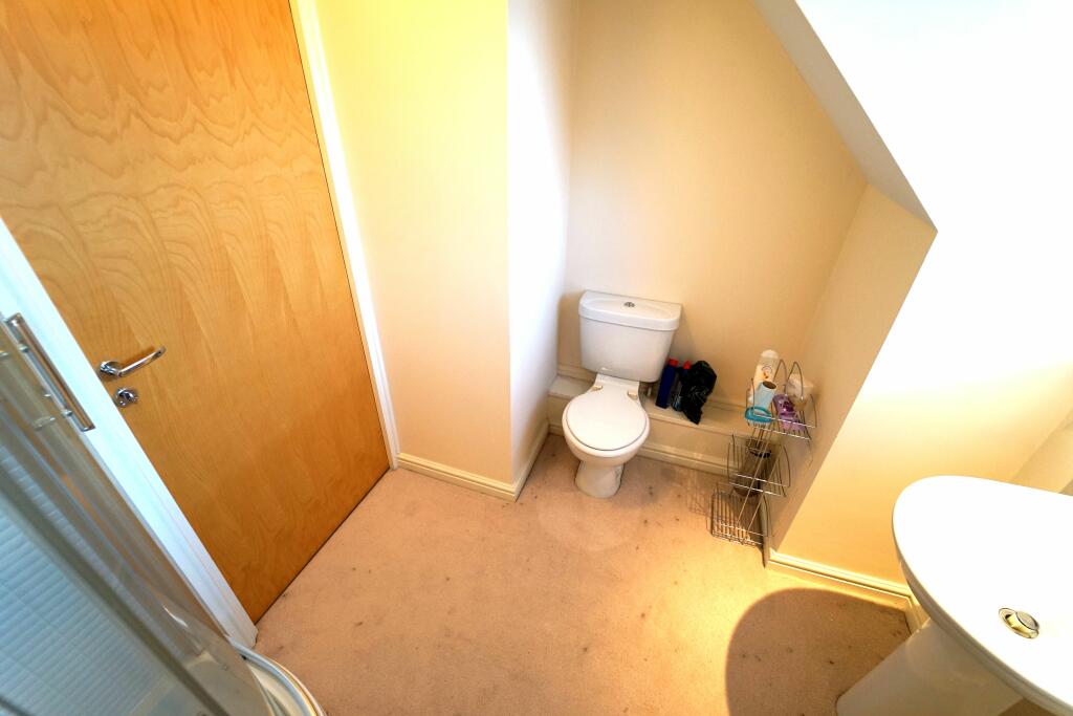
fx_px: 417
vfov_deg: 81.2
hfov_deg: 104.2
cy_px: 358
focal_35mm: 14
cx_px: 536
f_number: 4
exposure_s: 1/160
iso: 800
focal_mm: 14
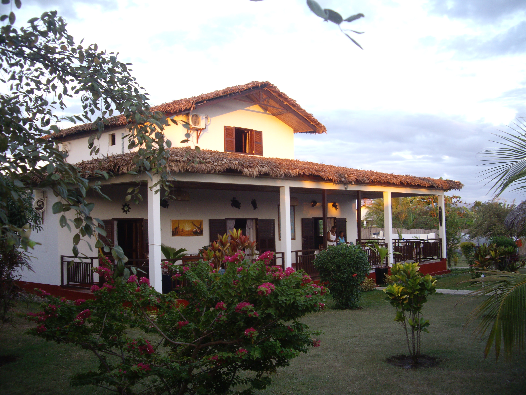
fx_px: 577
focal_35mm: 38
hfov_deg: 49.0
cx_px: 263
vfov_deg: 37.7
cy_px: 198
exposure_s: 1/60
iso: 200
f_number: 2.8
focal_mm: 7.9
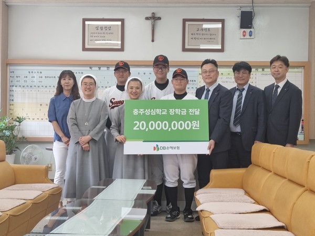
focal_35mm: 26
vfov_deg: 53.1
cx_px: 158
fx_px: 237
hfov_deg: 67.3
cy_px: 118
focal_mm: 5.4
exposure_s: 1/120
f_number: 1.8
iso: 100
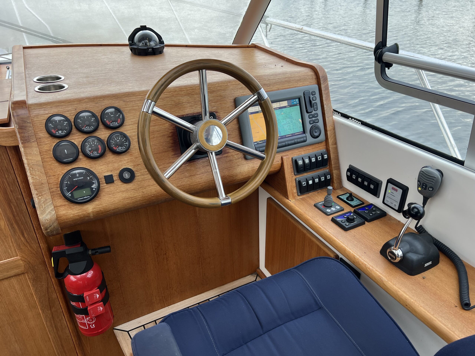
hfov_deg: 67.3
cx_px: 238
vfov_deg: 53.1
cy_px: 178
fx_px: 357
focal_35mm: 26
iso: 40
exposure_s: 1/121
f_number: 1.5
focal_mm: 5.7
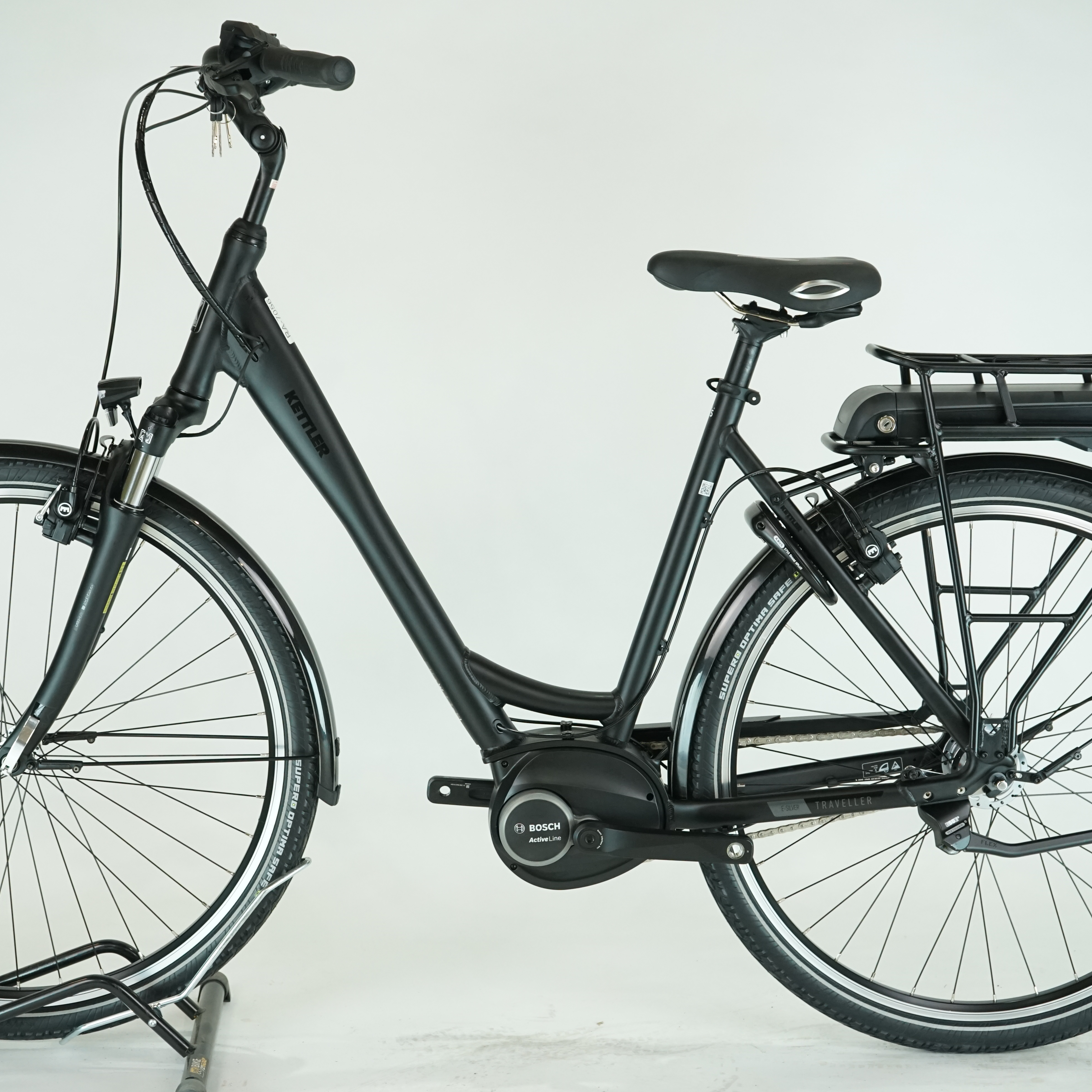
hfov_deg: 26.1
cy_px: 554
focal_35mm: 66
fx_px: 2356
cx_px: 499
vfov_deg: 26.1
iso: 1600
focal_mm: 51
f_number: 5.6
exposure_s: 1/200
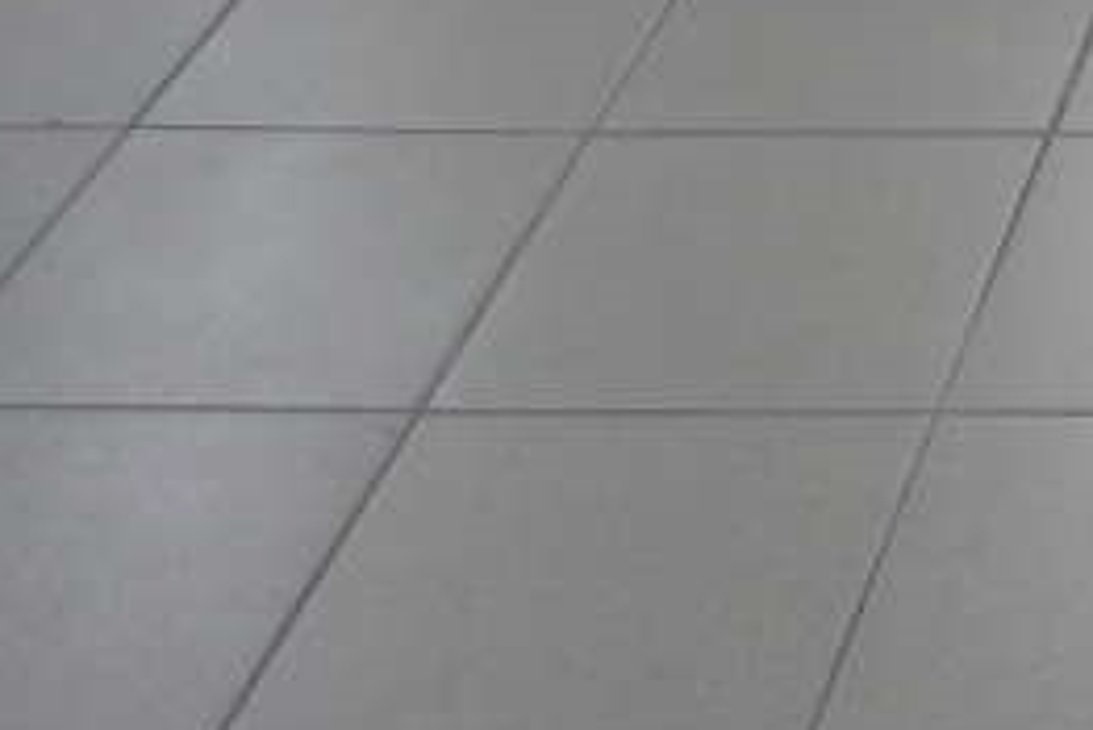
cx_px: 1957
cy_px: -628
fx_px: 3827
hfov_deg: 14.4
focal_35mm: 126
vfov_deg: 10.2
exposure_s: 1/160
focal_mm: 20
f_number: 4
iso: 2000
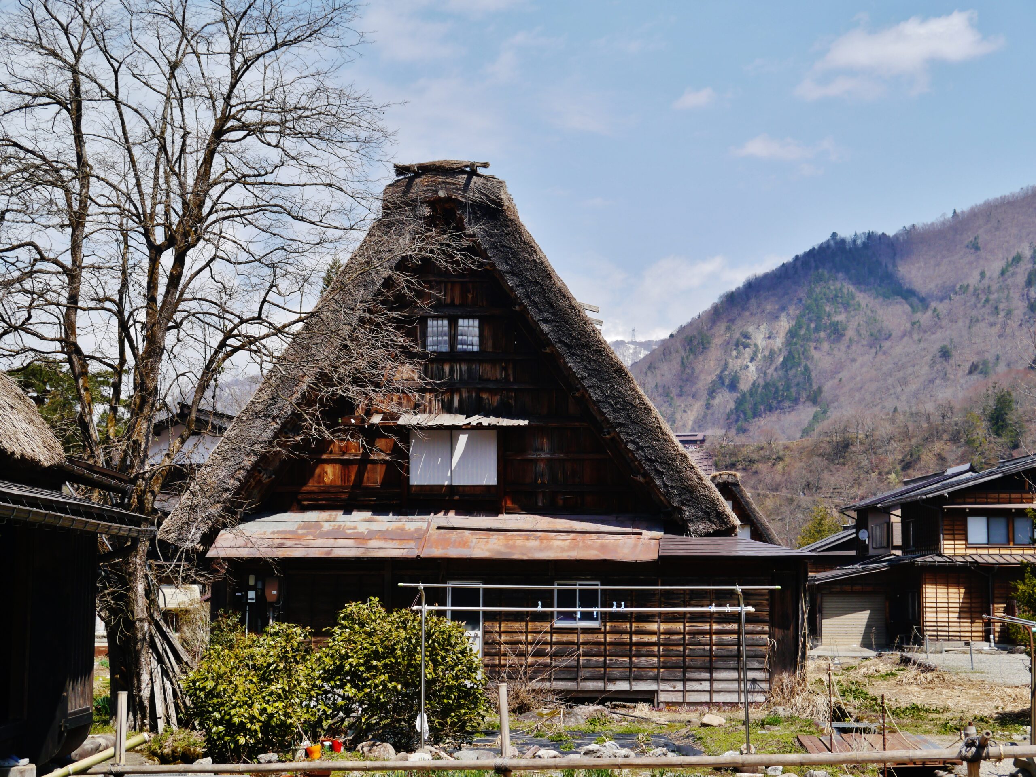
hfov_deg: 29.4
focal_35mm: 66
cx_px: 518
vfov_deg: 22.3
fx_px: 1976
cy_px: 388
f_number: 8
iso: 160
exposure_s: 1/320
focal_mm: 33
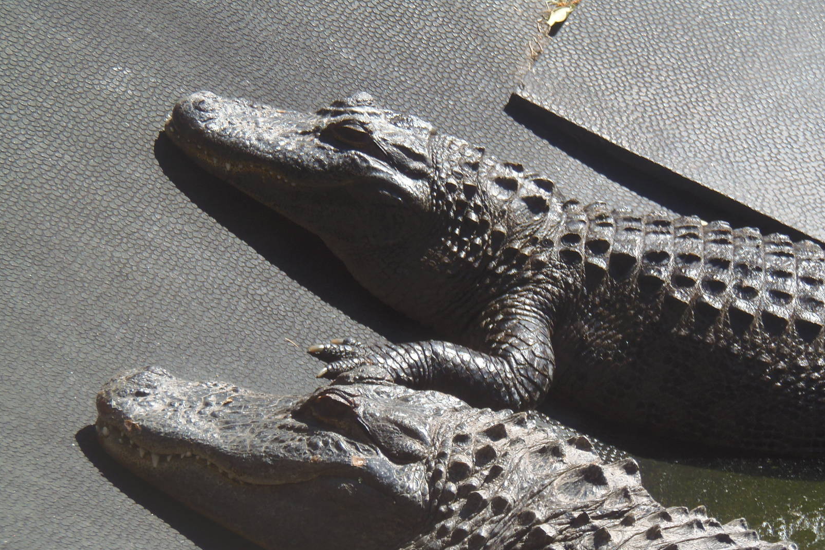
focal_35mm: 220
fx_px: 5041
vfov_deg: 6.2
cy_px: 308
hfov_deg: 9.4
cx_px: 412
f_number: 5
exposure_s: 1/200
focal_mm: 39.2
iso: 64
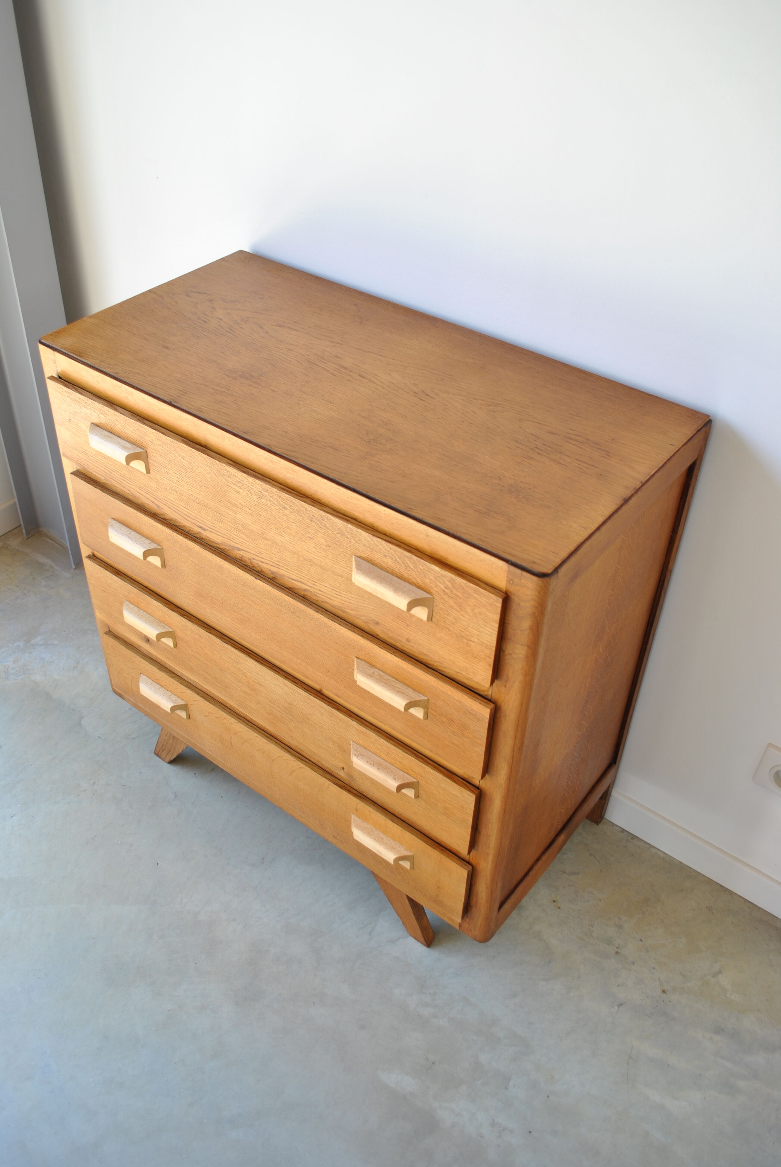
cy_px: 584
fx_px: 973
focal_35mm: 30
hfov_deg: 43.7
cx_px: 390
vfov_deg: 61.9
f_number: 4.5
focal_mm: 20
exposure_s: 1/40
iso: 100
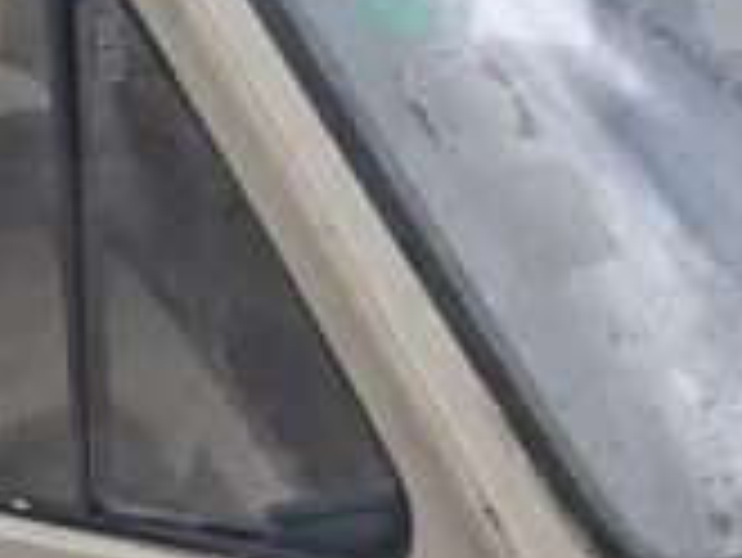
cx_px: 715
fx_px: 2874
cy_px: 693
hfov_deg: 14.5
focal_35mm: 134
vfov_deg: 10.9
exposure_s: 1/409
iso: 50
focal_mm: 5.54
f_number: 1.8
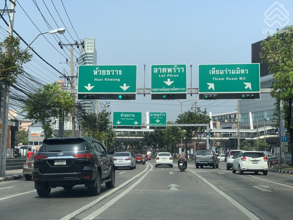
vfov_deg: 28.0
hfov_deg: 36.8
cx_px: 146
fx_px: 440
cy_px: 110
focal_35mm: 52
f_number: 2.4
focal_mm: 6
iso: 16
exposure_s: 1/358
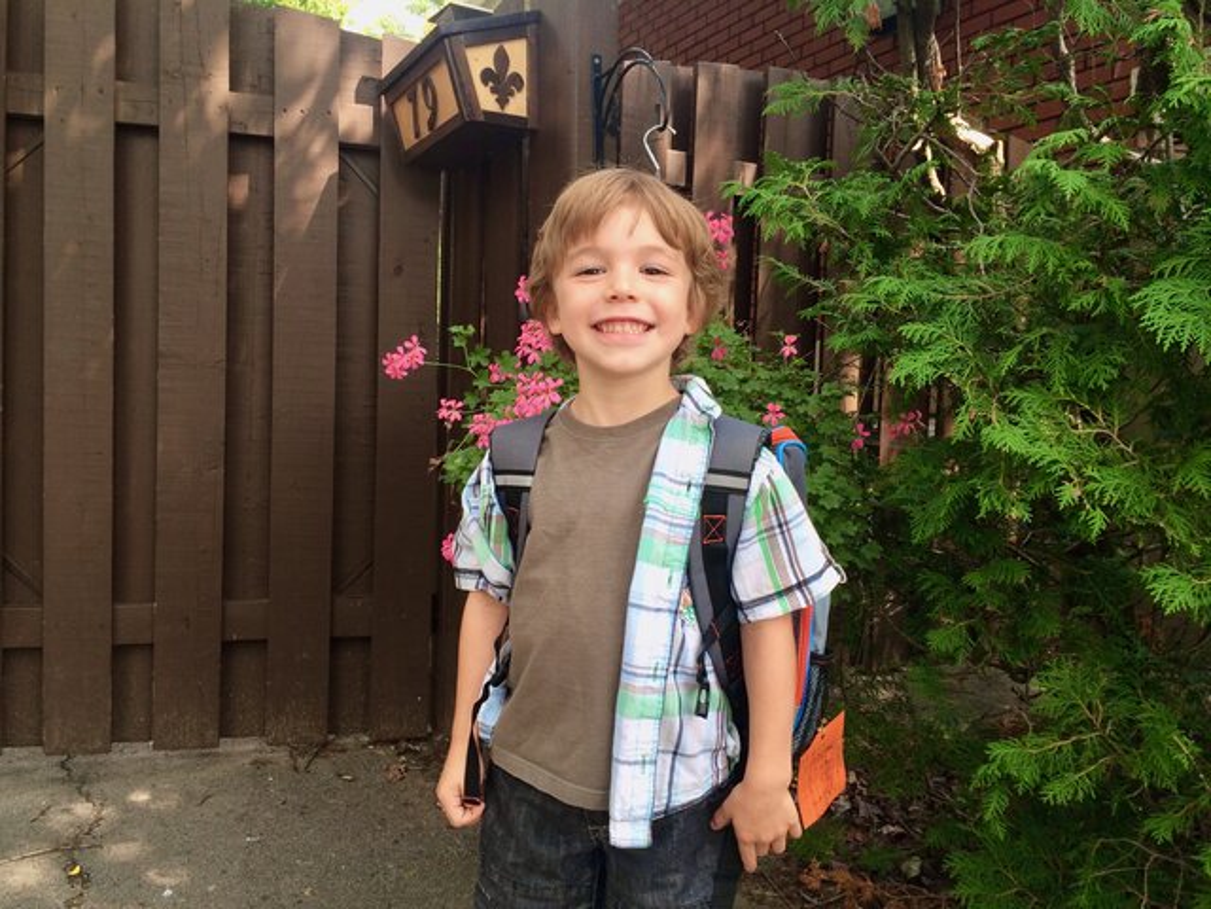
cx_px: 606
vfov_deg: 48.2
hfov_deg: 61.7
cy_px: 454
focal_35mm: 29
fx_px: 1015
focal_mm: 4.15
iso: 32
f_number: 2.2
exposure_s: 1/120
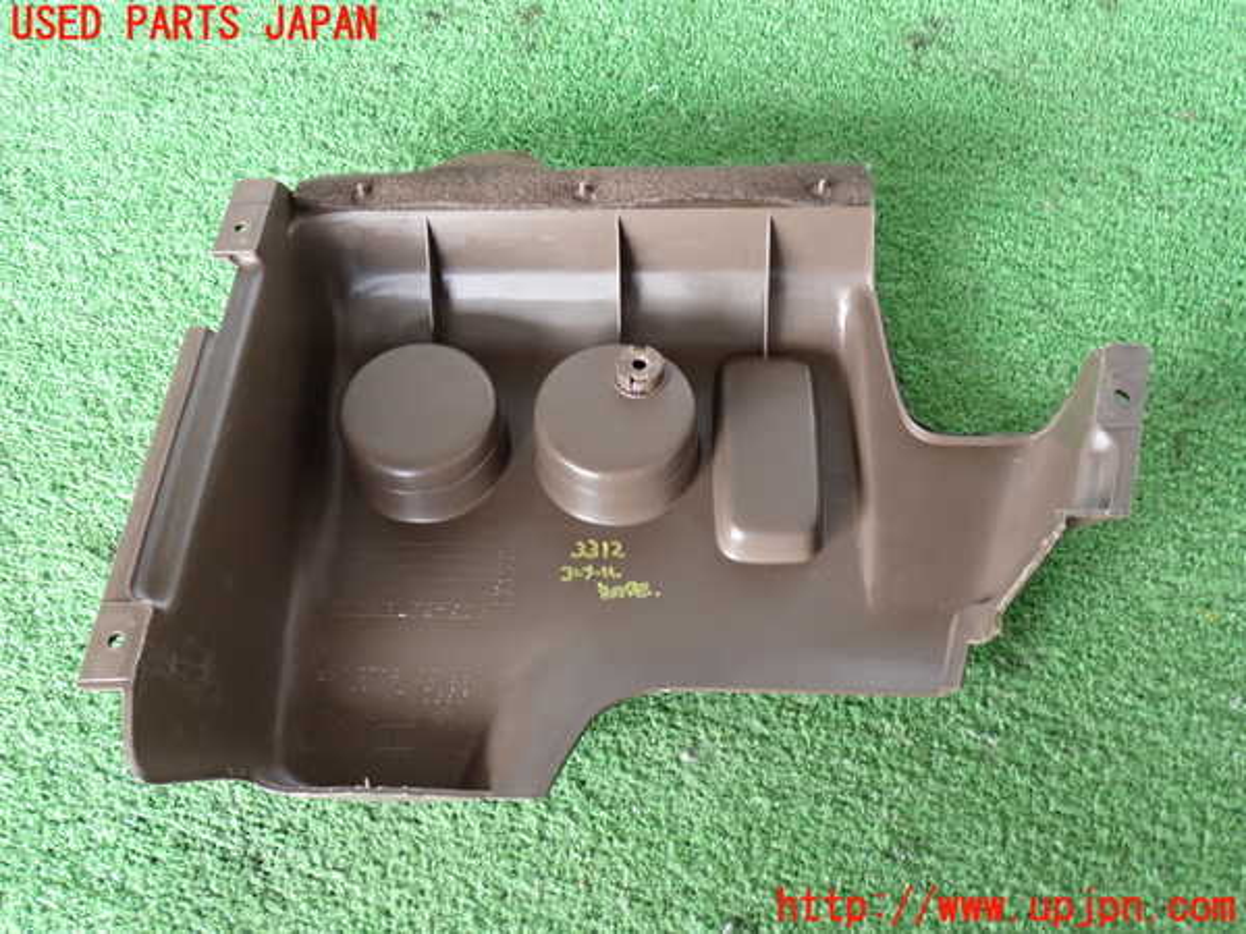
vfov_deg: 44.2
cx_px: 623
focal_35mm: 32
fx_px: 1152
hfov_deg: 56.8
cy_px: 467
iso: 400
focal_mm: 5.79
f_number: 2.4
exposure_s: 1/30
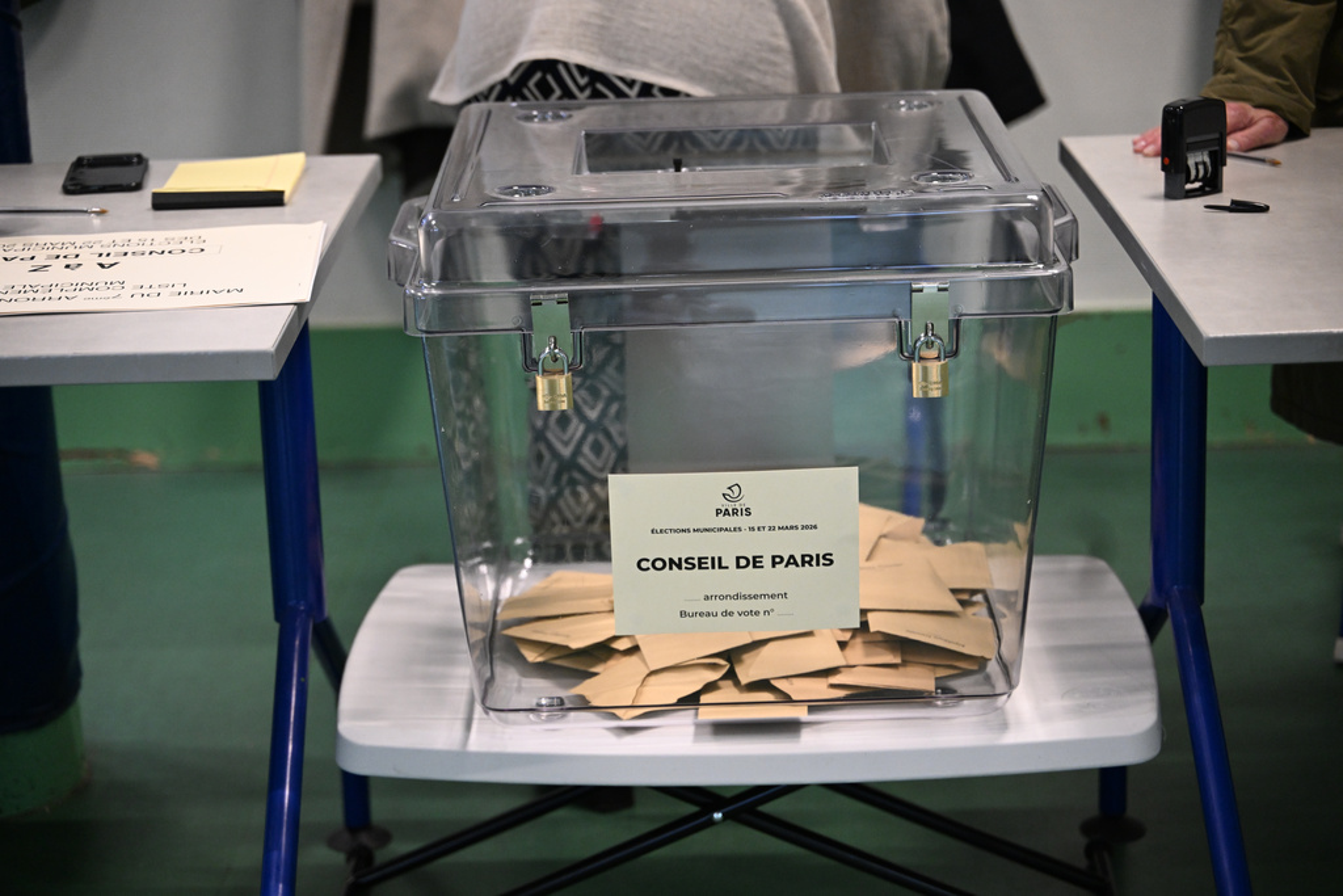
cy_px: 448
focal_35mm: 75
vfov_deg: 18.2
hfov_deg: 27.0
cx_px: 672
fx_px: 2798
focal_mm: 75
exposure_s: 1/250
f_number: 2.8
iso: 3200
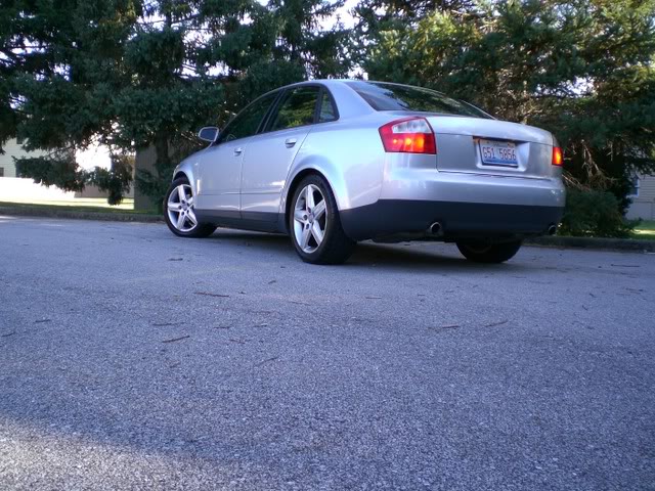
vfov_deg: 37.7
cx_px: 328
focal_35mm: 38
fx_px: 719
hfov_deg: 49.0
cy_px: 246
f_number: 3.1
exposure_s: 1/125
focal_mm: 6.3
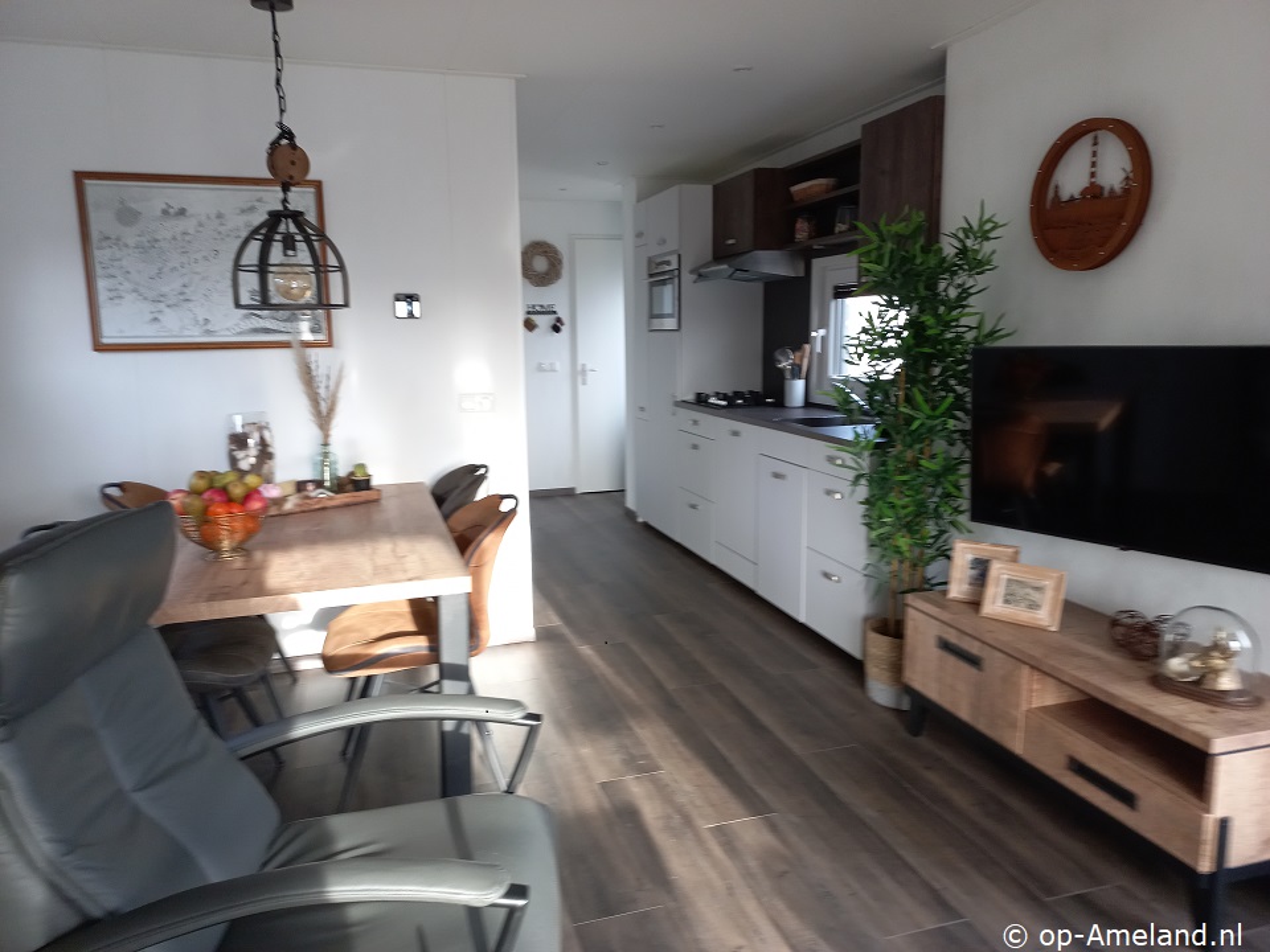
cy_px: 476
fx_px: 917
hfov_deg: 69.4
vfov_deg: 54.9
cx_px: 635
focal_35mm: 25
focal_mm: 4.6
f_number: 1.8
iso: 125
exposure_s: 1/60
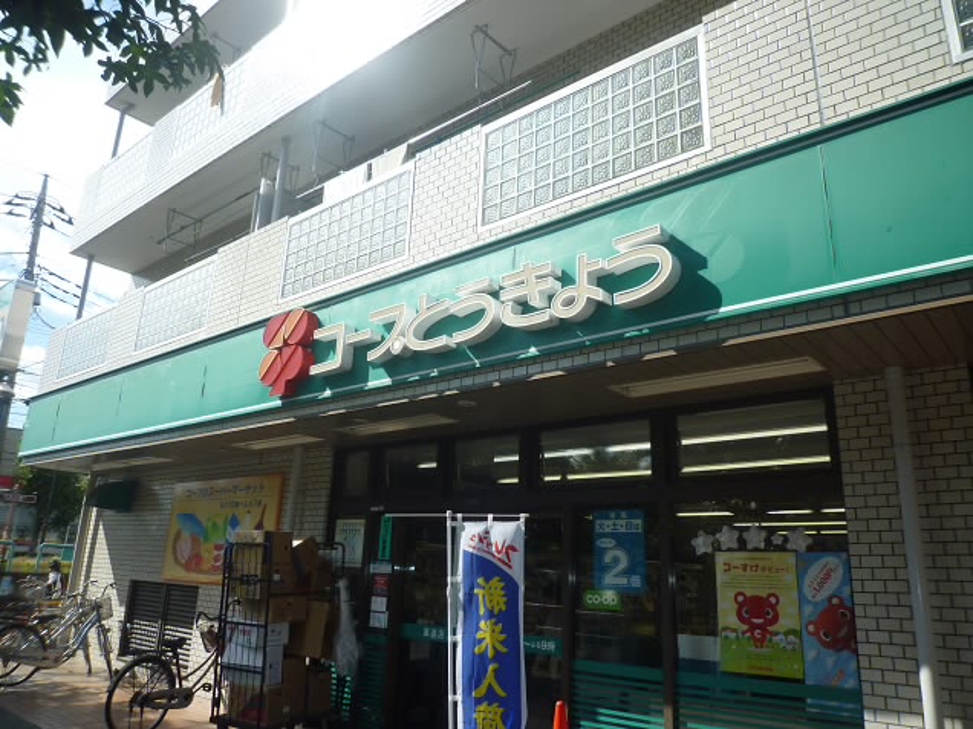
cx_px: 486
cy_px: 364
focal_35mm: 25
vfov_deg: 54.9
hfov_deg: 69.4
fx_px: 703
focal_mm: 4.4
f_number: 4
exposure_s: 1/500
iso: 80
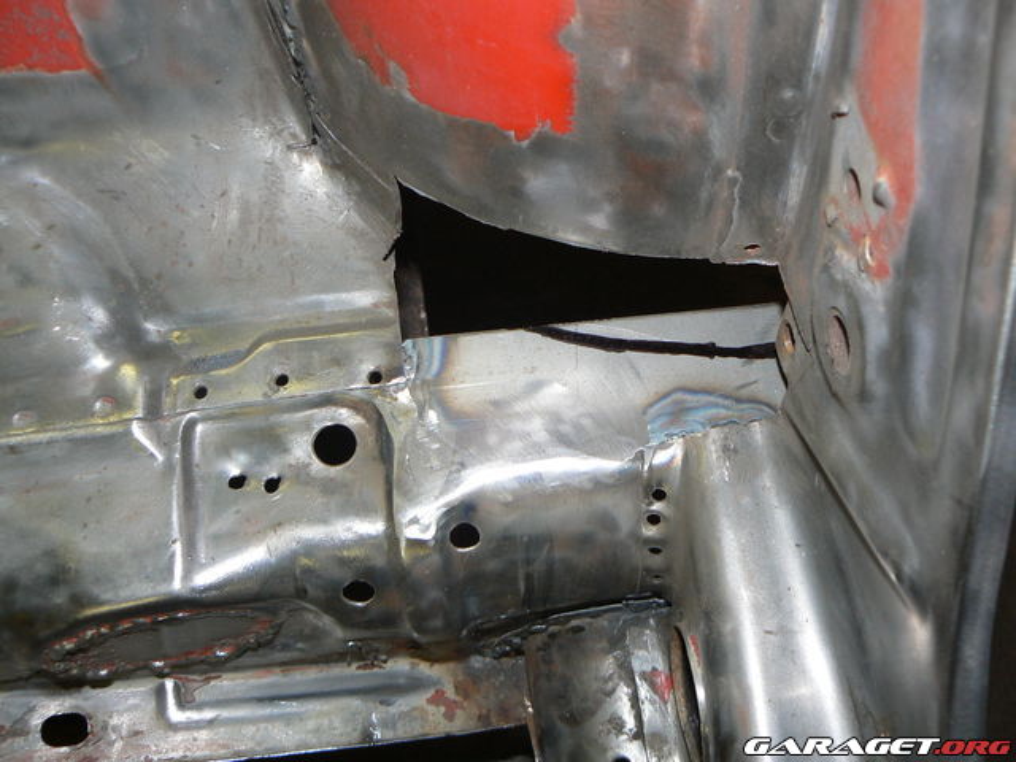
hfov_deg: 51.4
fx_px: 1057
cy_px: 381
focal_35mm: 36
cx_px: 508
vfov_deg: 39.7
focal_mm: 6
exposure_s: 1/30
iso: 100
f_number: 2.8
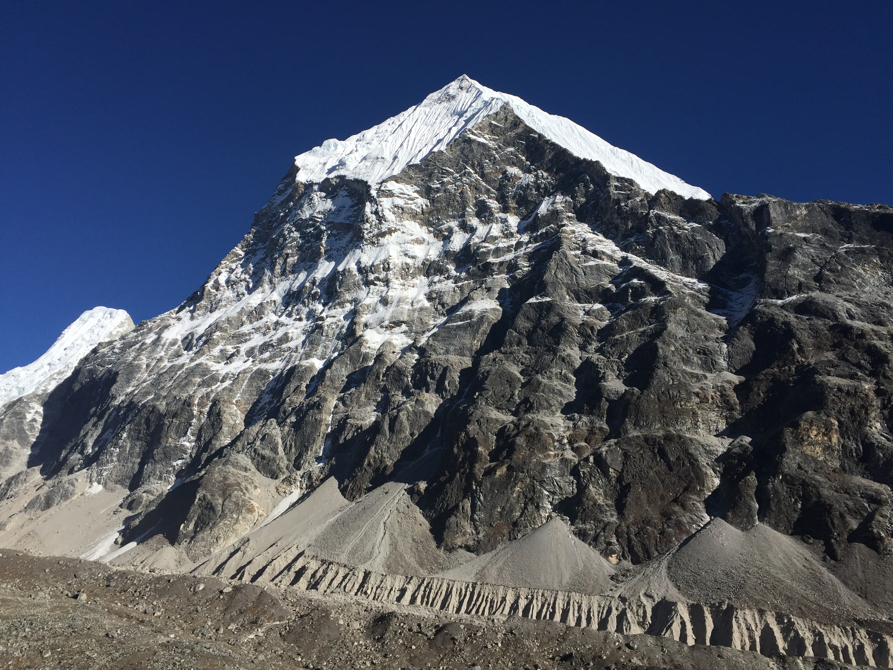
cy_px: 335
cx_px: 446
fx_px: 748
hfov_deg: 61.7
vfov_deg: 48.2
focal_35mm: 29
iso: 32
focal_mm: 4.15
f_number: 2.2
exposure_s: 1/3597
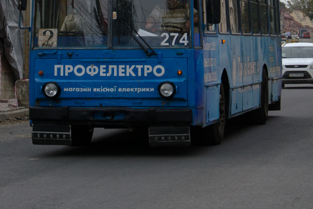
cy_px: -22
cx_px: 87
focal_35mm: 156
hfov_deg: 13.1
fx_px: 1358
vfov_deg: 8.7
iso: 200
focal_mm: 45
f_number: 4.8
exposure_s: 1/1600
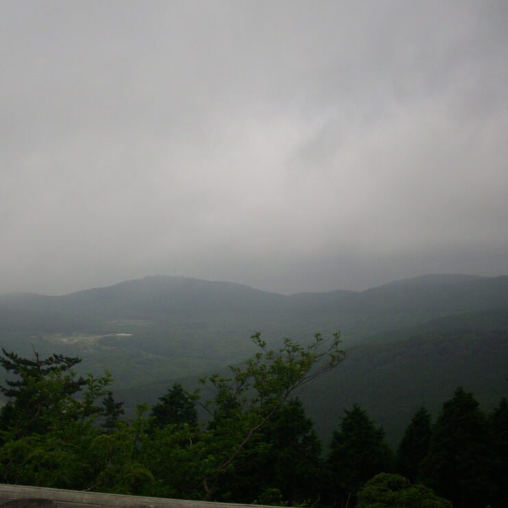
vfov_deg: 37.5
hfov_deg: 37.3
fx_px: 747
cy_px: 248
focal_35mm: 45
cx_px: 186
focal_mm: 6.2
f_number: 5.6
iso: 100
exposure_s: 1/400
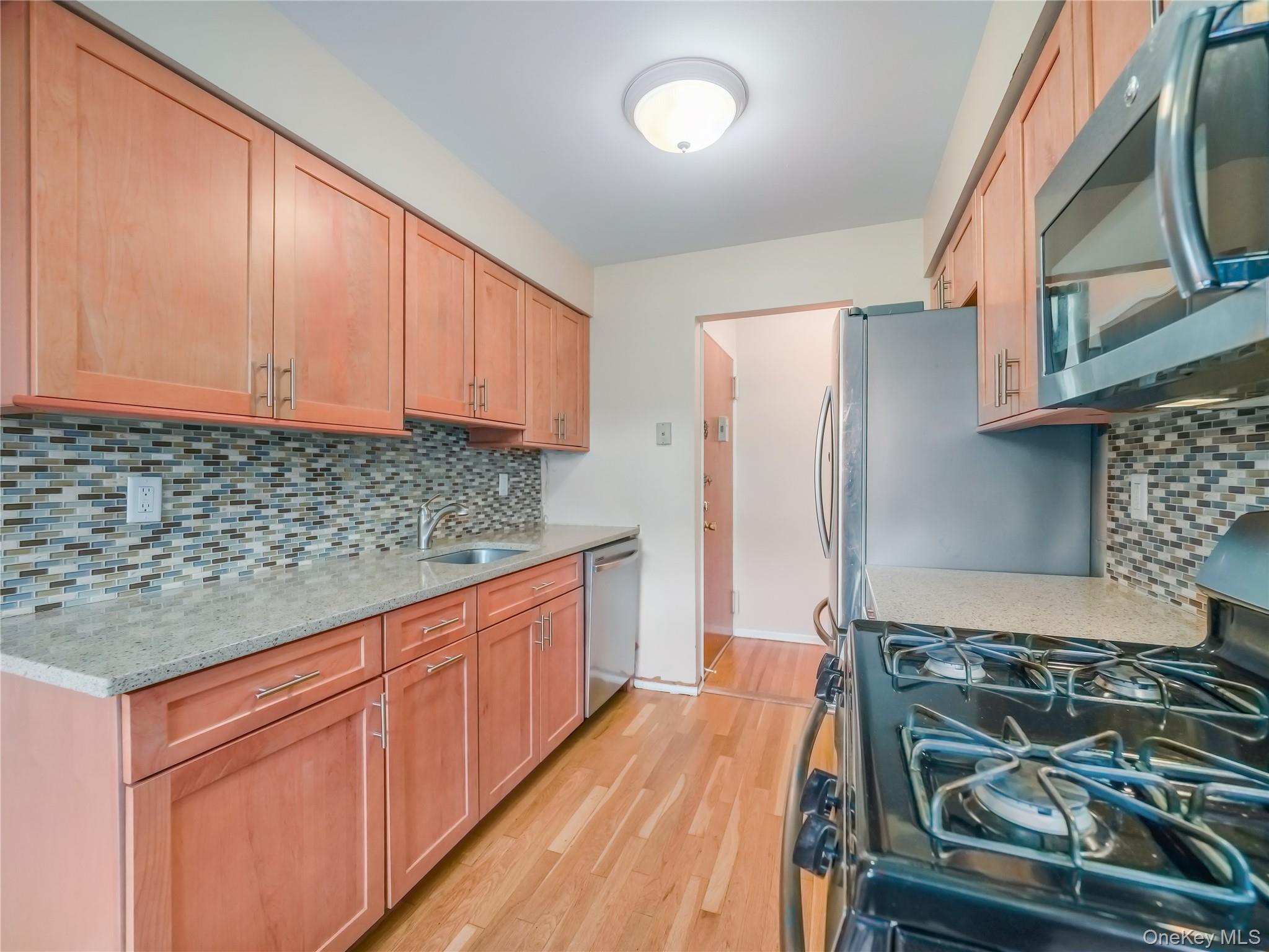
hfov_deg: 102.1
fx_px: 513
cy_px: 476
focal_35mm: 14
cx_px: 634
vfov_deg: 85.7
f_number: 2.8
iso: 800
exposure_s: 1/25
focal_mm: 7
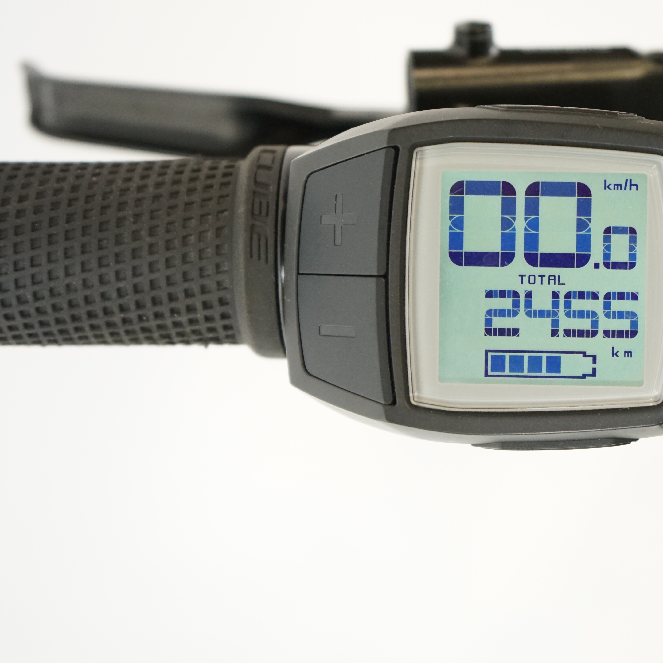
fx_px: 1712
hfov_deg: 21.6
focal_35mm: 79
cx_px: 556
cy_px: 319
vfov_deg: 21.9
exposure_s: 1/200
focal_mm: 54
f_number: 5.6
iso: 2500
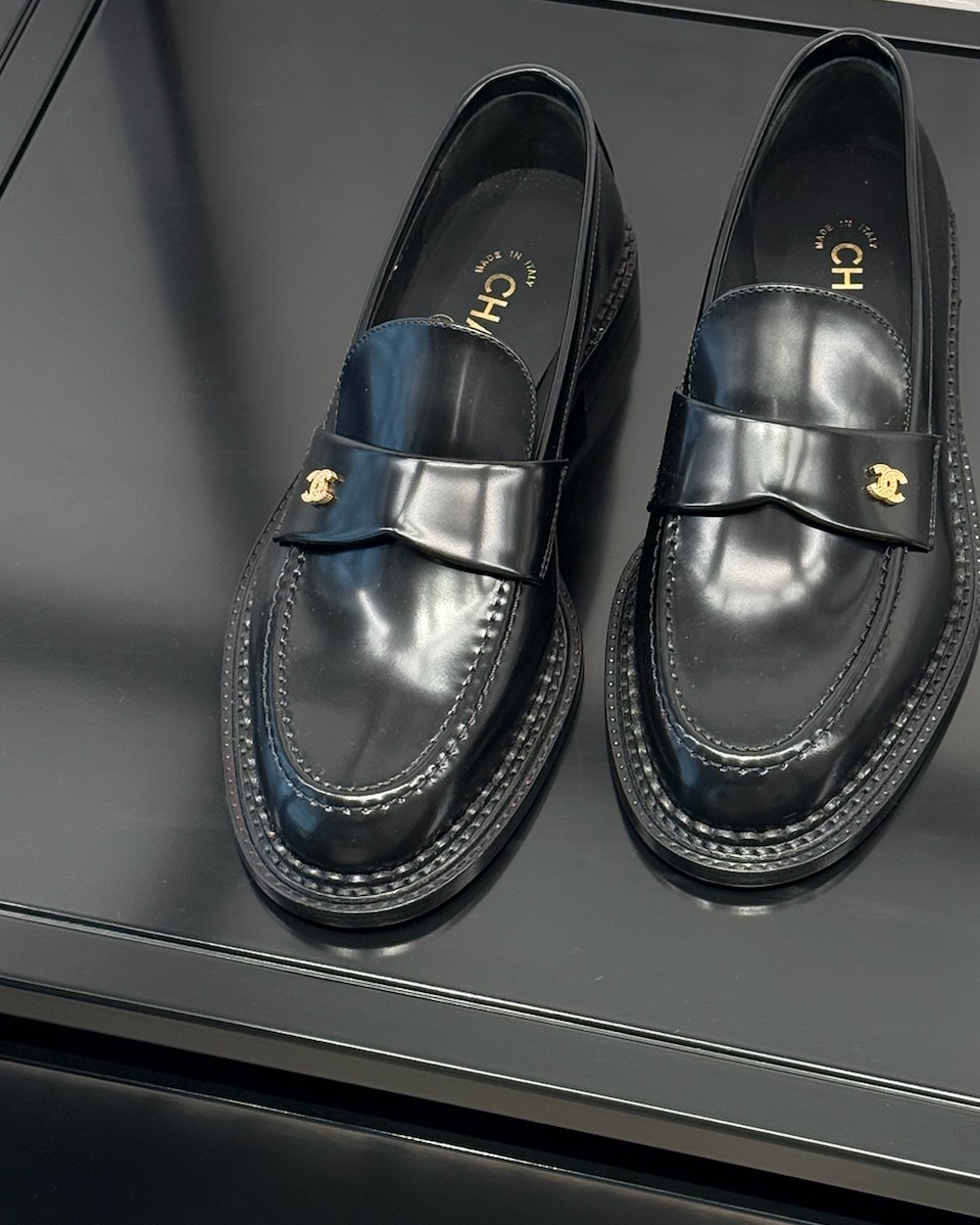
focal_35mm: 80
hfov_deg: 19.1
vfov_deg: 23.7
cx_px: 636
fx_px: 2899
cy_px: 418
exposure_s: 1/136
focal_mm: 6.76
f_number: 1.78
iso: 160
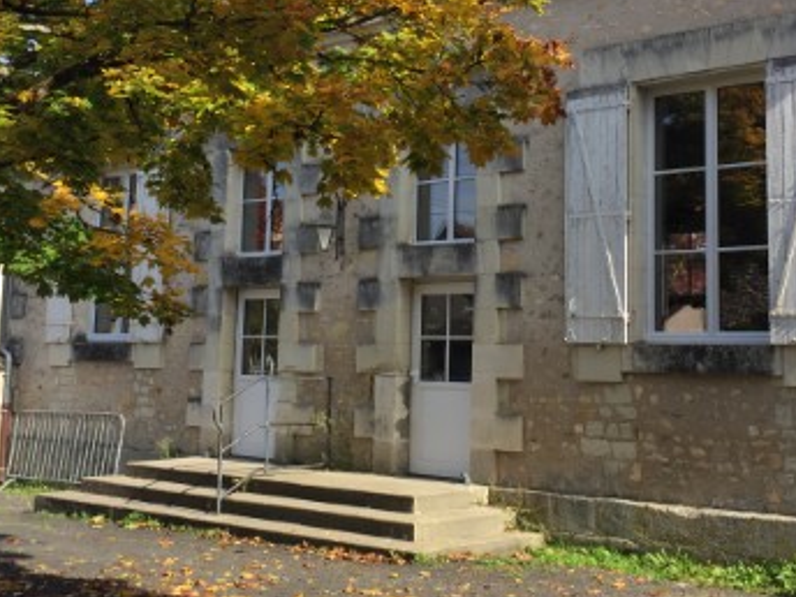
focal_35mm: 54
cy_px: 199
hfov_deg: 35.5
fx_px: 1242
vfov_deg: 26.9
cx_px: 449
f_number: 2.2
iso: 32
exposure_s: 1/964
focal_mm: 4.15
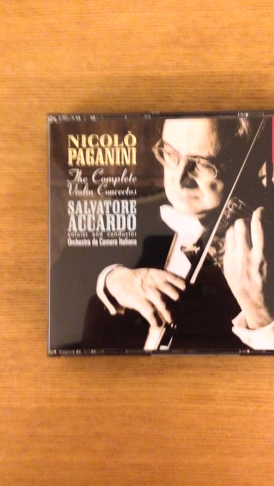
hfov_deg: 31.8
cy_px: 237
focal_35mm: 37
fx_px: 478
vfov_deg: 54.0
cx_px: 180
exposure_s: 1/17
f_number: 2.4
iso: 800
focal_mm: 4.12
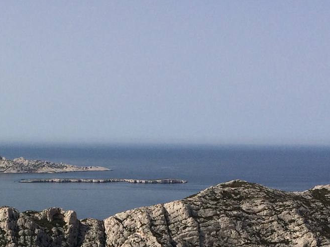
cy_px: 348
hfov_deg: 22.5
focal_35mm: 84
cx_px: 14
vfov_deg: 16.3
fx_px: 801
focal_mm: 4.15
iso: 32
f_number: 2.2
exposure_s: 1/5128
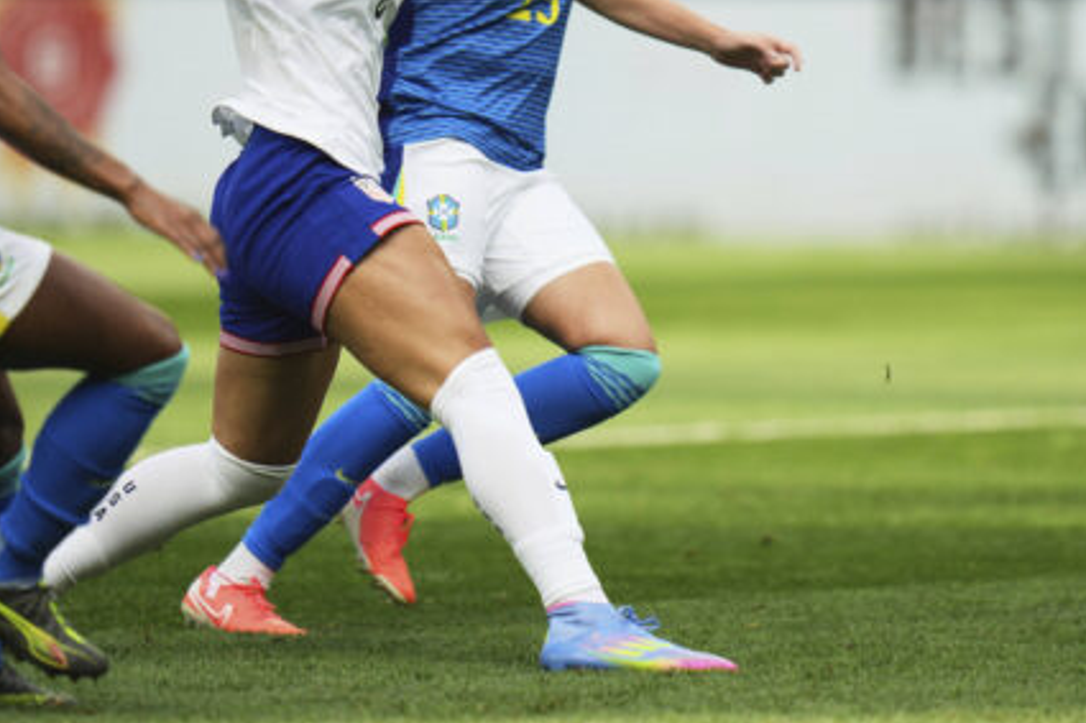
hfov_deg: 3.2
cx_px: 551
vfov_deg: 2.2
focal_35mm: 636
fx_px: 19178
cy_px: 156
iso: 400
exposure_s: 1/2000
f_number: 2.8
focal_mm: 400
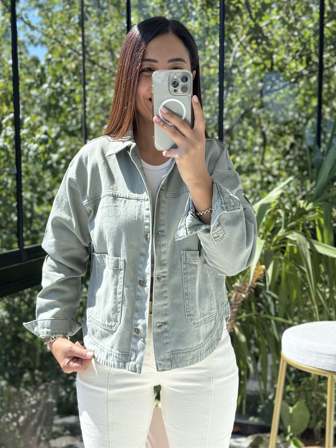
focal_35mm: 48
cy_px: 224
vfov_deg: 39.7
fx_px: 621
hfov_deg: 30.3
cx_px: 168
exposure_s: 1/379
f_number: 1.78
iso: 64
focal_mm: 6.76
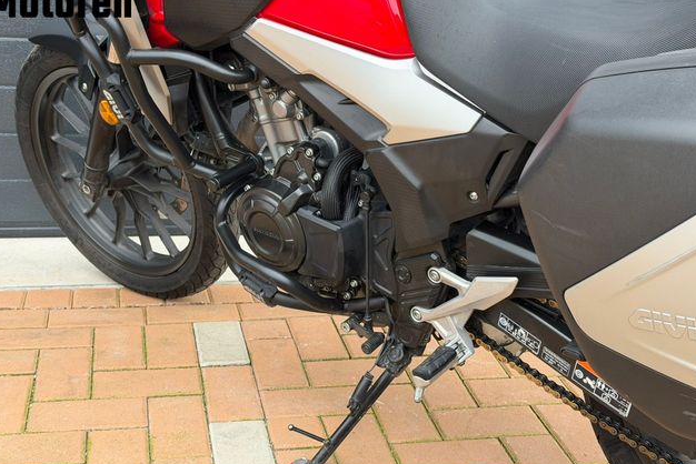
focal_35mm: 51
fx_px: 986
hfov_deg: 38.9
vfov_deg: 26.5
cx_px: 345
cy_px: 210
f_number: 1.78
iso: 100
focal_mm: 6.76
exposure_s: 1/187
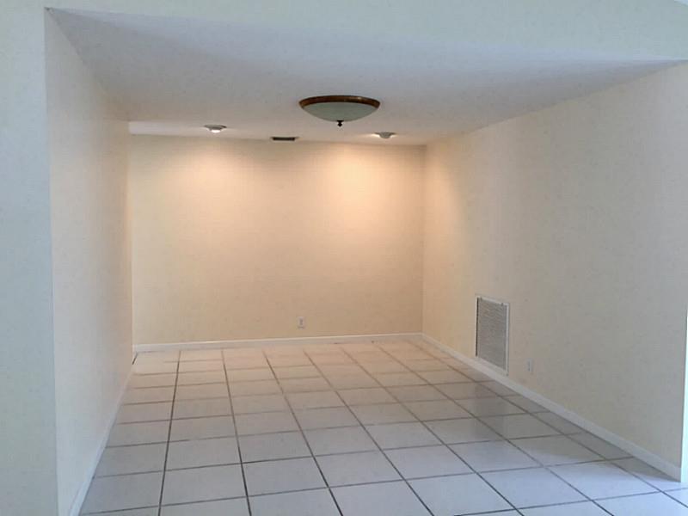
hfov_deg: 61.7
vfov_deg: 48.2
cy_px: 258
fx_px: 576
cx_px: 344
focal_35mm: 29
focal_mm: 4.15
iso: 40
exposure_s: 1/30
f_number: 2.2
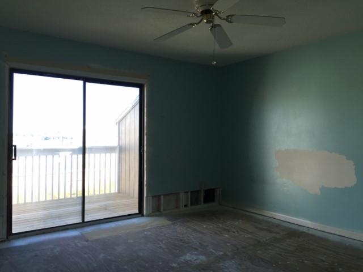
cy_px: 136
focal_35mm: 29
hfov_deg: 61.7
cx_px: 182
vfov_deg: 48.2
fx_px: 304
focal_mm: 4.15
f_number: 2.2
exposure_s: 1/53
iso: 32
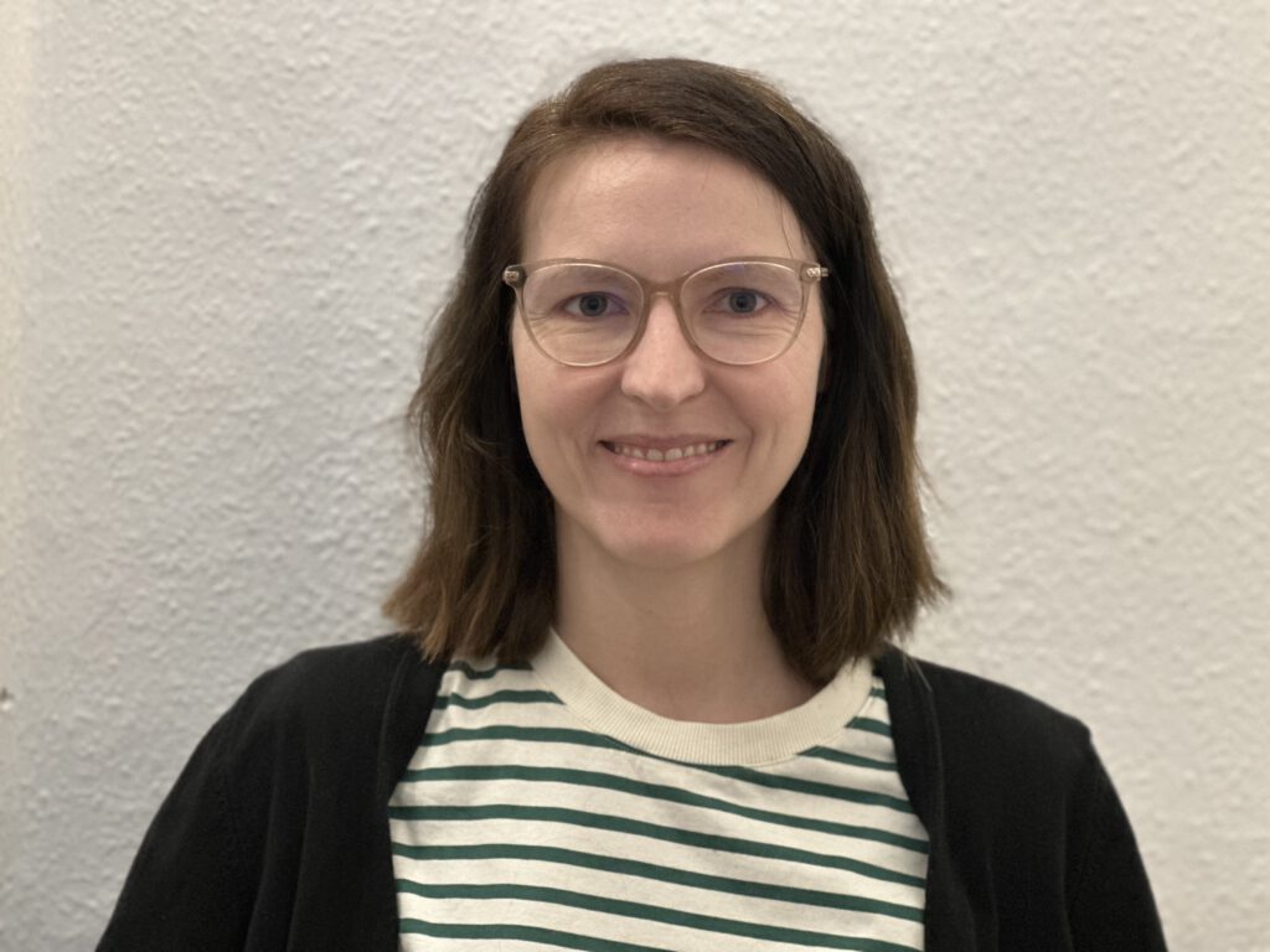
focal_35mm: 77
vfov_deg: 19.1
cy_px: 476
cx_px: 635
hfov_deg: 25.3
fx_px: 2825
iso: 400
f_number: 2.8
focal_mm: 9
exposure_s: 1/33
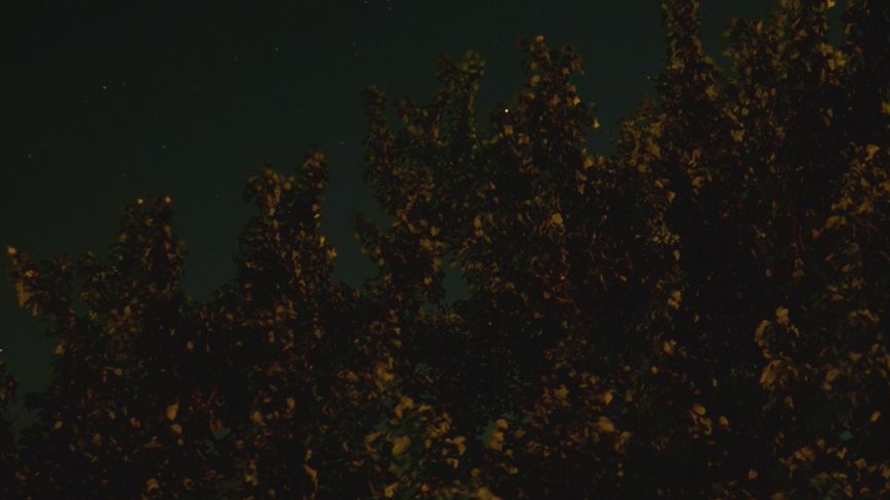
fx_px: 1817
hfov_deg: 27.0
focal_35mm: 77
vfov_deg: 15.6
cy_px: 399
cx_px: 723
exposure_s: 6.01
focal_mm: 5.4
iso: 400
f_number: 1.8
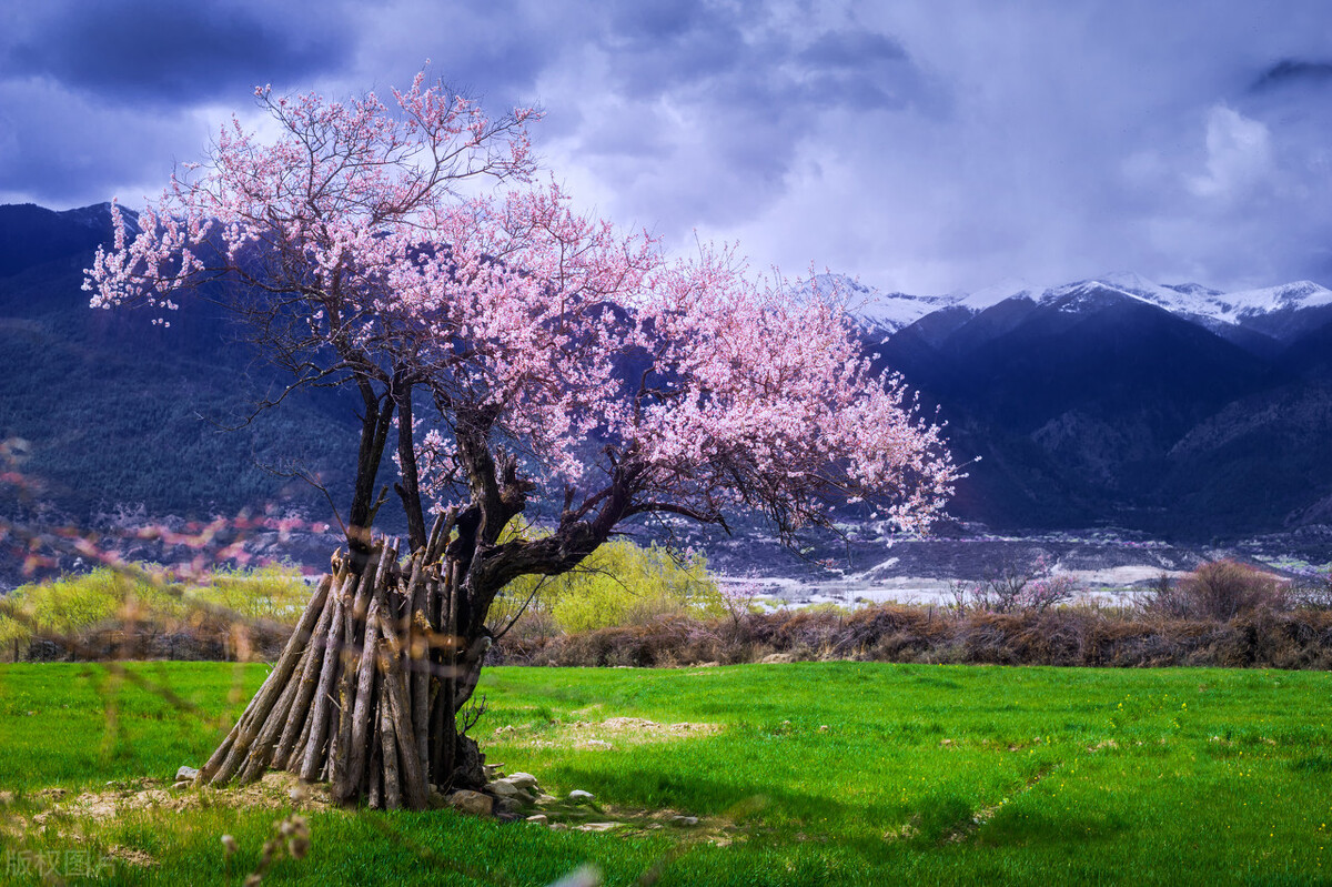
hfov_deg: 39.6
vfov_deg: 27.0
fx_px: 1849
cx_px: 666
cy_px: 444
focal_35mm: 50
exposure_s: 1/1600
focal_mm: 50
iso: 200
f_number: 5.6
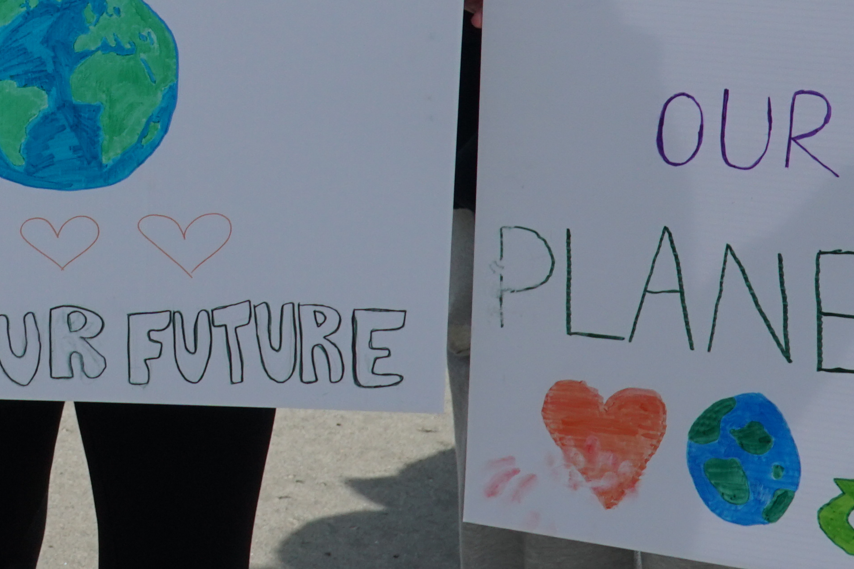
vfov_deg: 12.9
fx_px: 2467
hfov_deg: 18.8
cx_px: -107
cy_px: -49
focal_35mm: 104
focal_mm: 22
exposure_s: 1/1600
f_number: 8
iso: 400
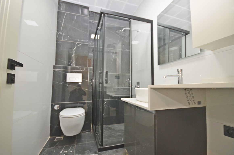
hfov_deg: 100.5
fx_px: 97
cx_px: 117
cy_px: 78
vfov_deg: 77.1
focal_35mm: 15
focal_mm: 10
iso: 800
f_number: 4
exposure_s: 1/60
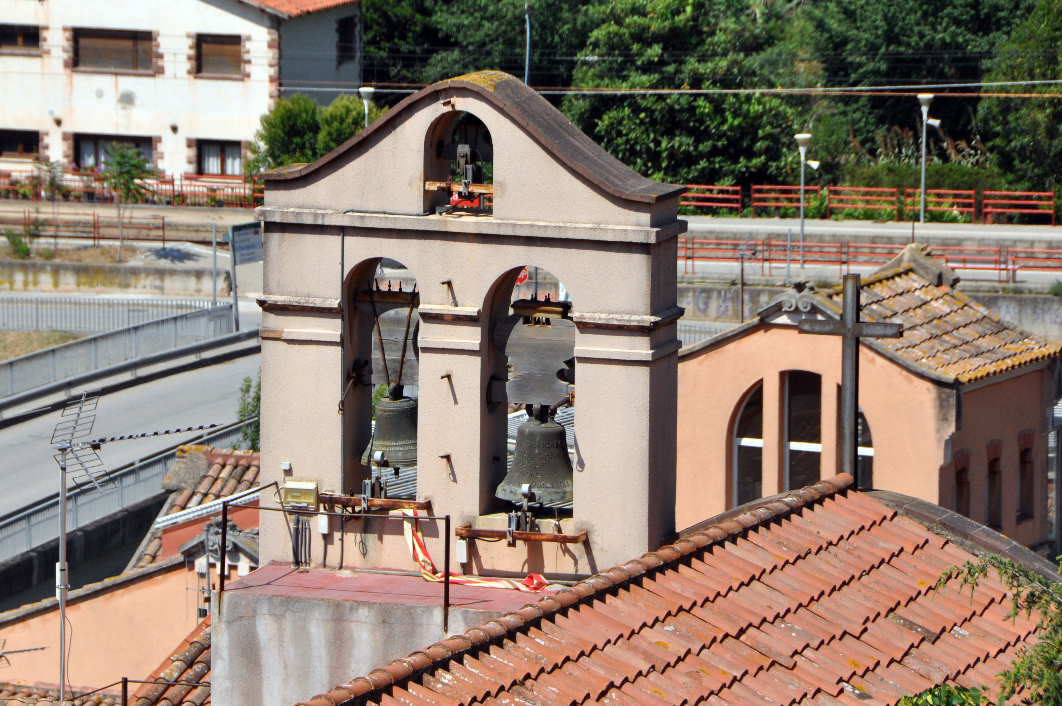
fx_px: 9340
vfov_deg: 4.3
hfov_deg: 6.5
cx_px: 427
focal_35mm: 317
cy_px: 309
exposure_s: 1/1250
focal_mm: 170
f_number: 9
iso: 500
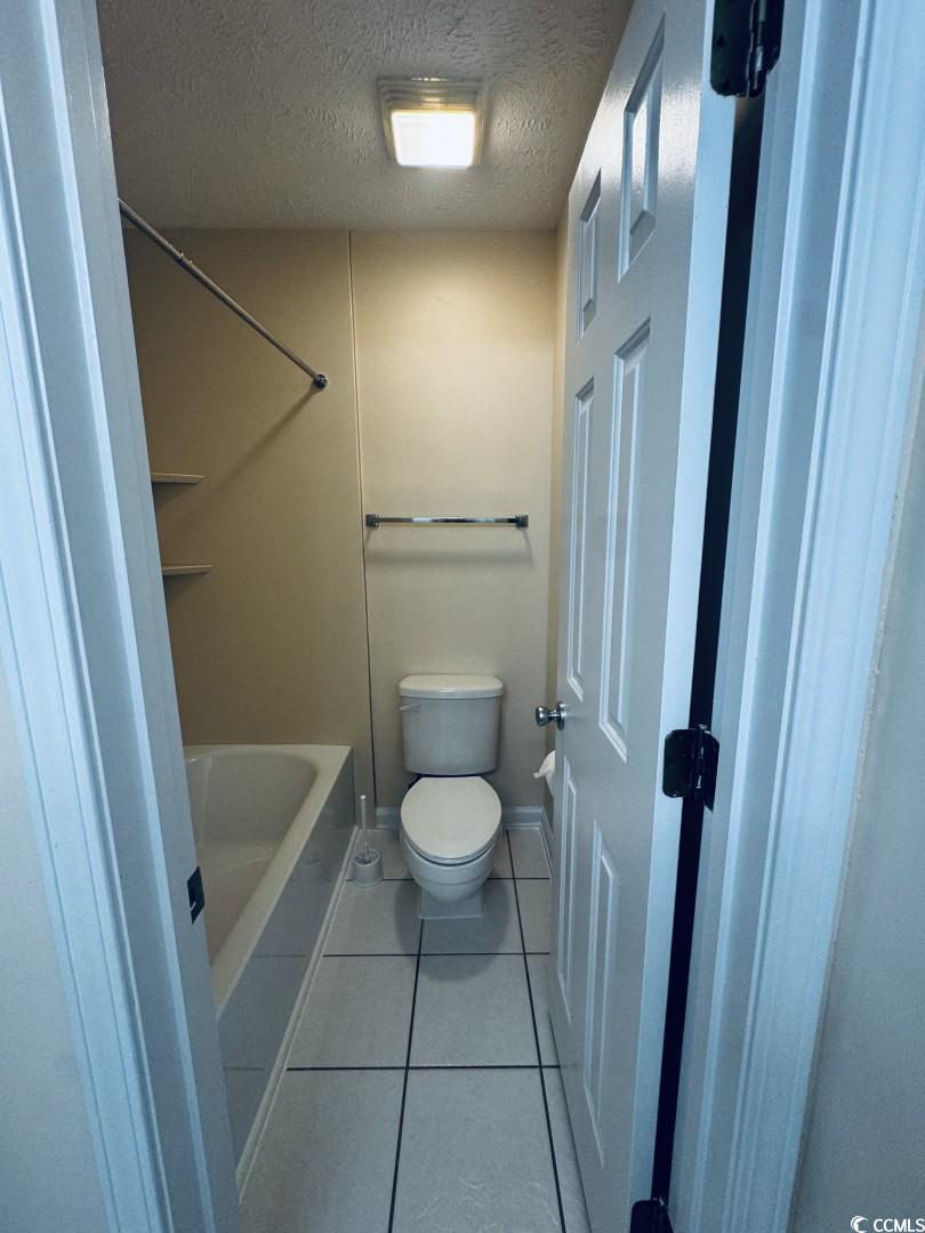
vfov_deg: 102.1
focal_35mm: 14
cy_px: 616
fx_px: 499
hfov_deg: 85.7
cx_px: 462
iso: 160
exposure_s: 1/120
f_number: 2.2
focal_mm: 2.22
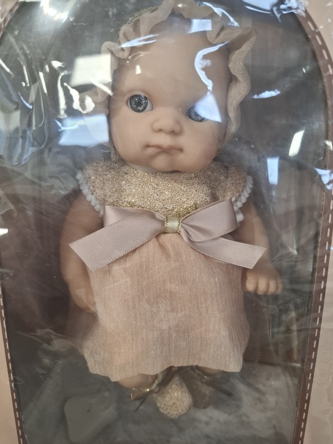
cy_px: 225
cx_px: 171
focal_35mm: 24
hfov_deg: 56.8
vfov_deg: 71.6
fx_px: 308
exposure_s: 1/100
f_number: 1.8
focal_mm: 5.54
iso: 160
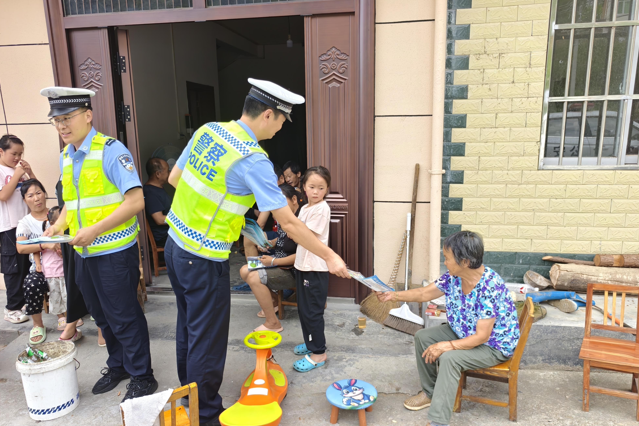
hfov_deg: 71.5
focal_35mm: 25
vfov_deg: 51.3
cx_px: 330
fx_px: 444
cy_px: 220
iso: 144
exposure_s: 1/1122
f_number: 1.57
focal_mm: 5.6
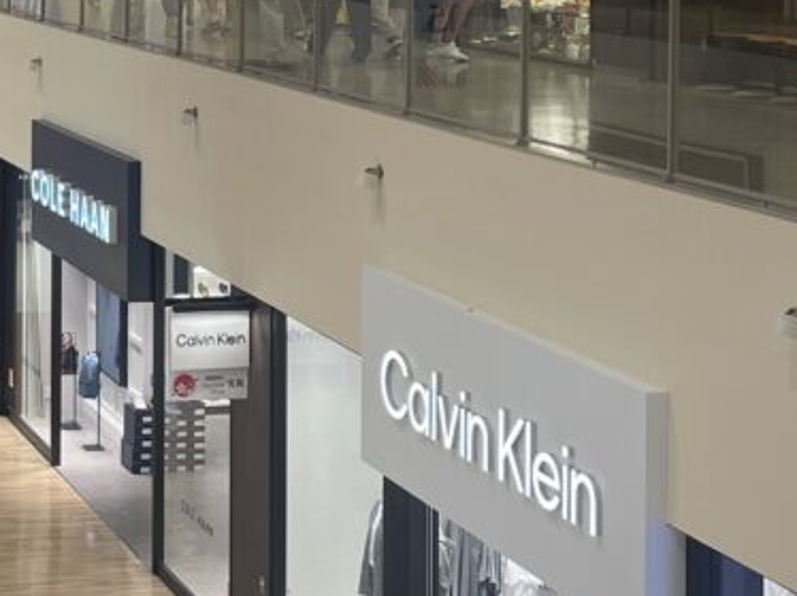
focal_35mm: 89
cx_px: -40
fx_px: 2048
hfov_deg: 21.1
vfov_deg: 16.0
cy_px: -94
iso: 100
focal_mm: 4.2
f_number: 1.6
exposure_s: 1/100
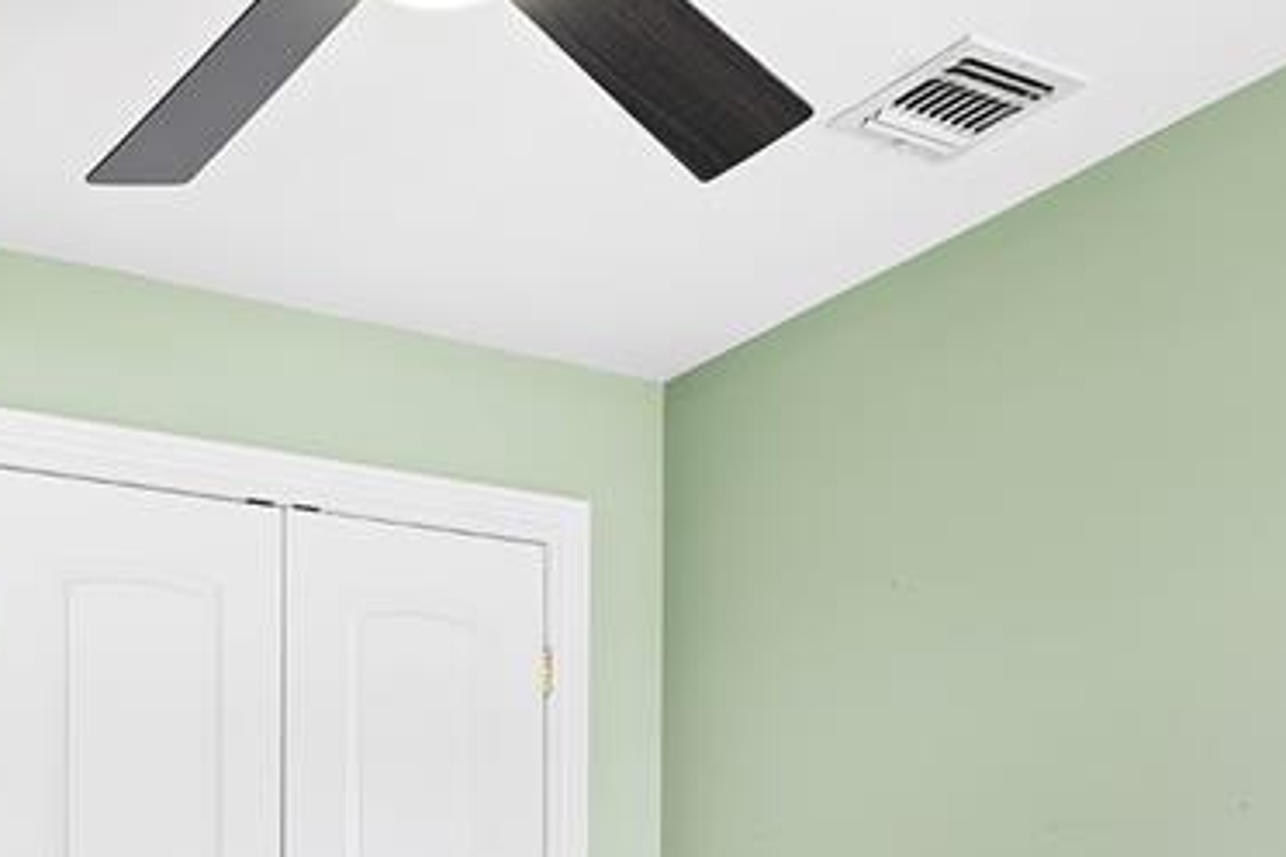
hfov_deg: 42.2
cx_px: 228
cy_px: 1057
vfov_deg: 26.7
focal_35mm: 44
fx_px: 1572
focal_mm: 16
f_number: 8
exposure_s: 1/2.5
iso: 100
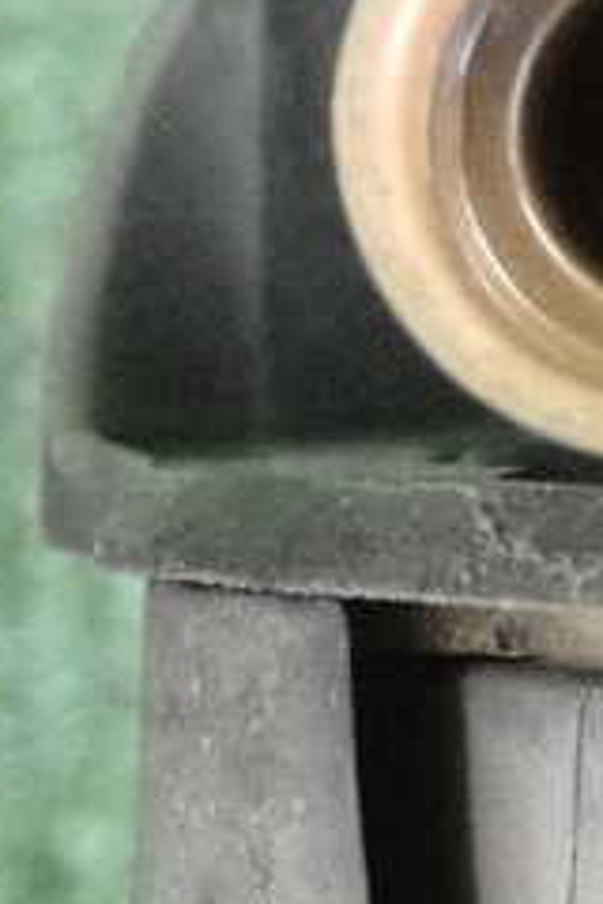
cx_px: 893
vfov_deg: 13.5
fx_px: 3794
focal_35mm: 151
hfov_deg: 8.9
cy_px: 170
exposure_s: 1/125
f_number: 3.5
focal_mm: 10.35
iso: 6400
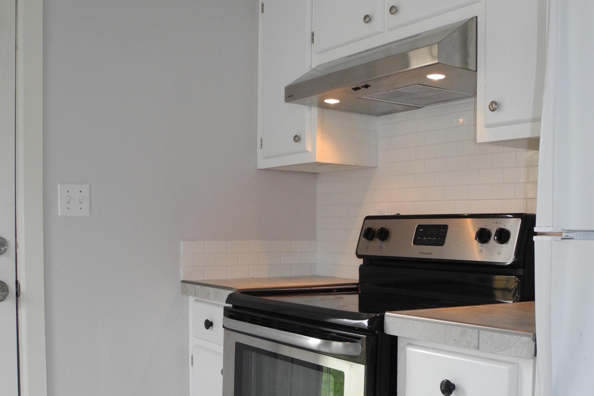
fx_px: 693
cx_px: 305
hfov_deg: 46.4
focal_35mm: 42
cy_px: 275
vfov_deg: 31.6
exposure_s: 1/30
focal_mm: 6
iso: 200
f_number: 2.8
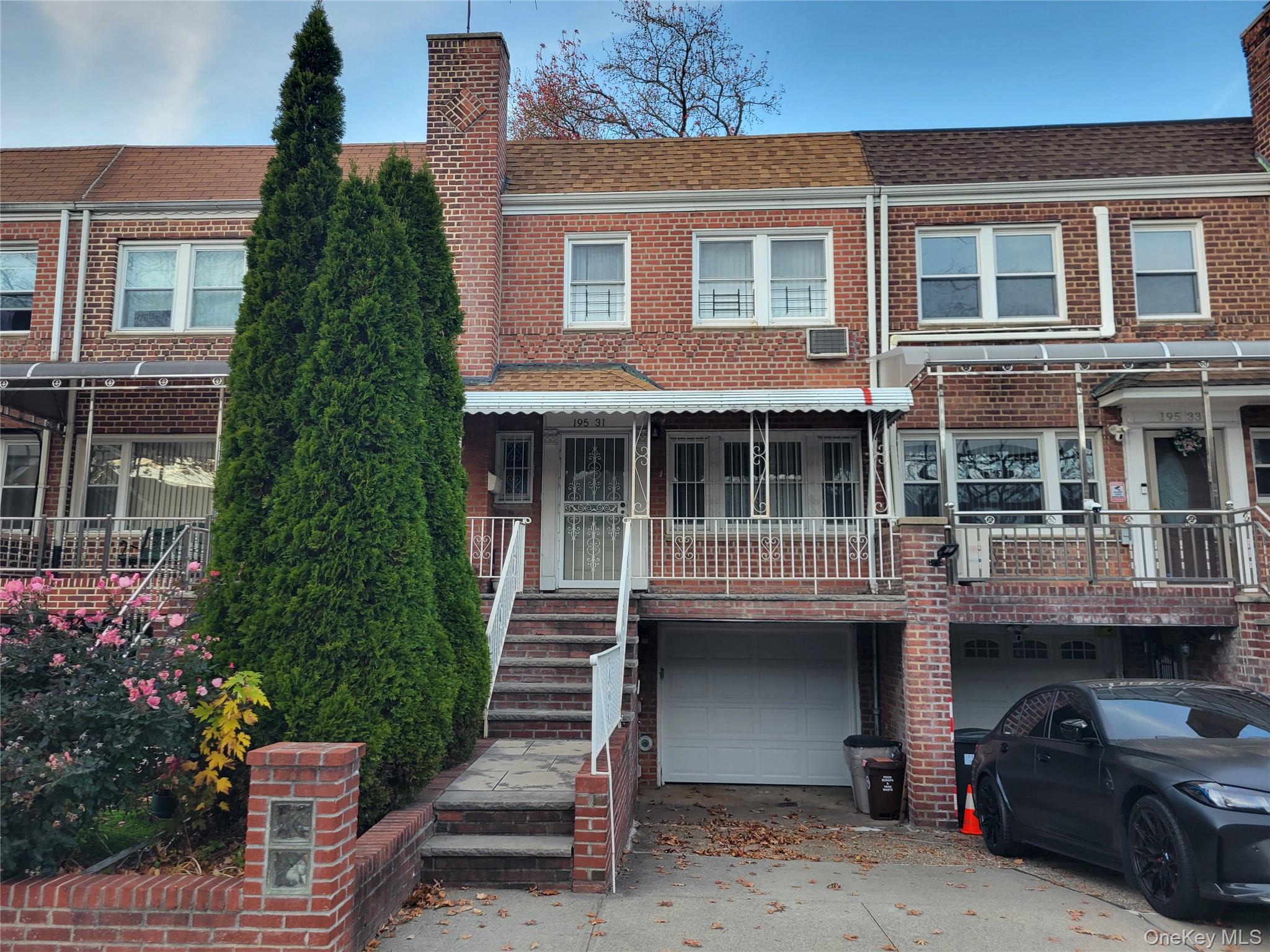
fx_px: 954
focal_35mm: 26
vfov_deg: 53.1
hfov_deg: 67.3
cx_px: 635
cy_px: 476
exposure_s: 1/120
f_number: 1.8
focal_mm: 5.4
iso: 50
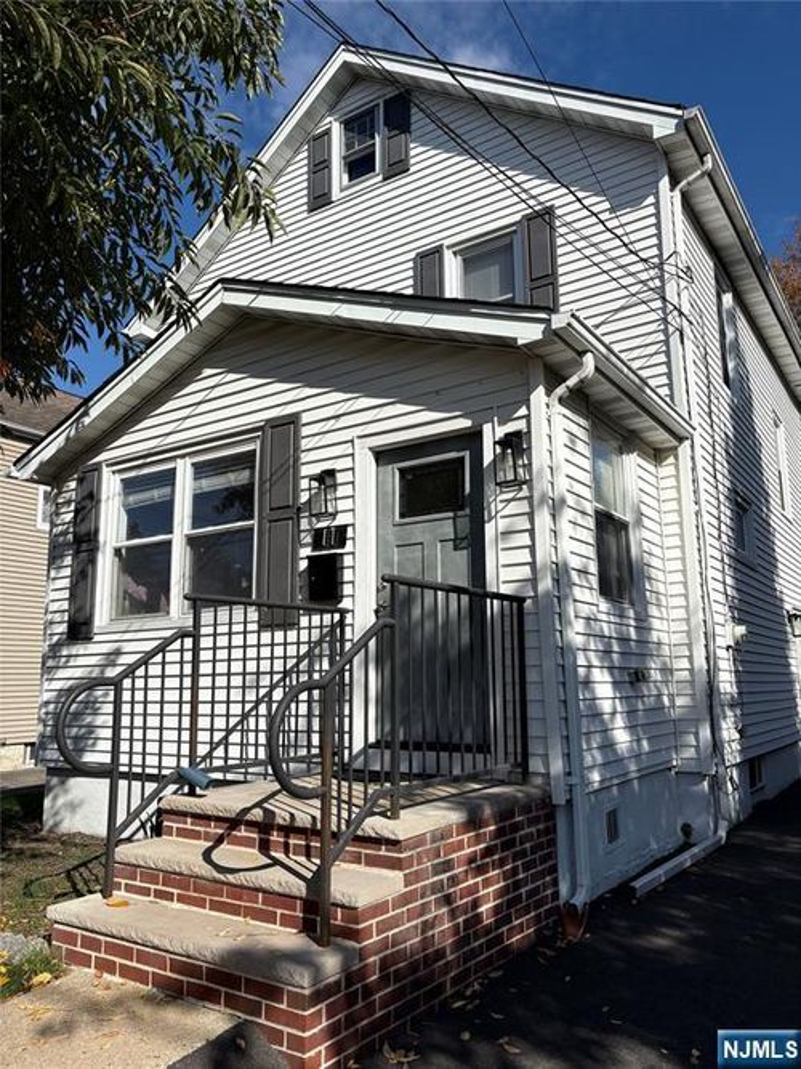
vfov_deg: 67.3
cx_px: 400
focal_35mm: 26
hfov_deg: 53.0
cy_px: 534
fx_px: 802
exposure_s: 1/4950
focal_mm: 5.96
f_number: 1.6
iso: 50
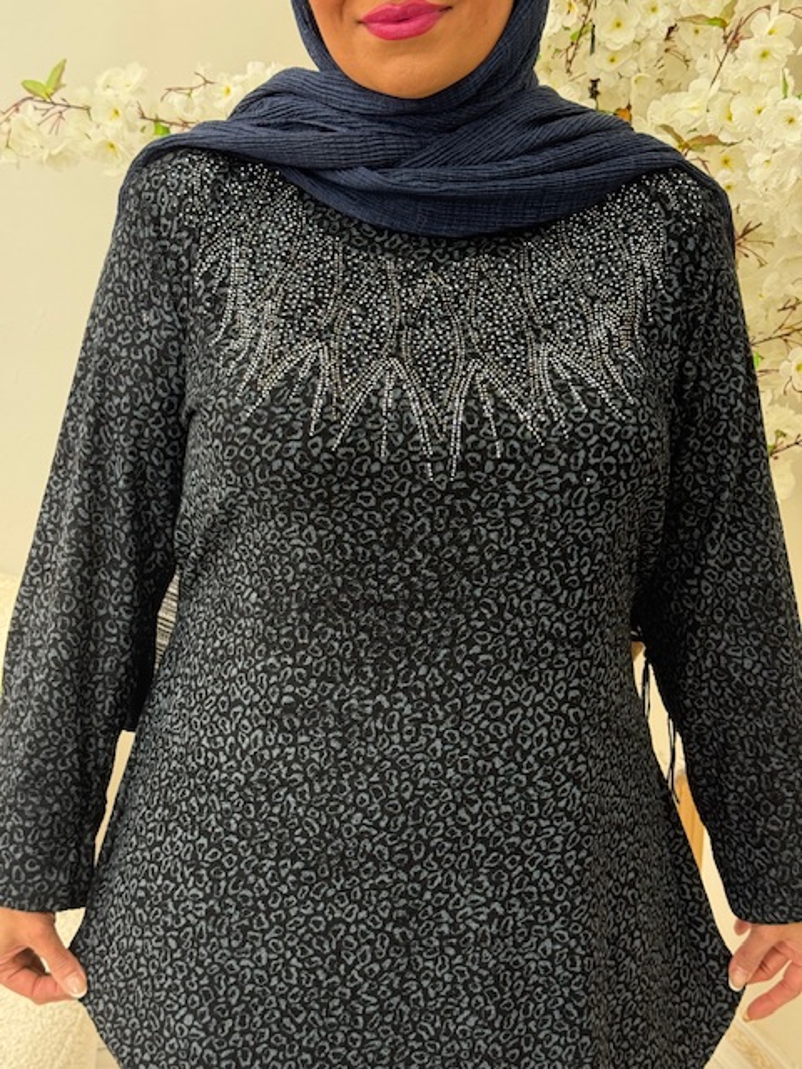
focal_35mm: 48
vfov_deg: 39.7
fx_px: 1483
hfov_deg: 30.3
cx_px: 401
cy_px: 534
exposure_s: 1/181
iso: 160
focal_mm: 6.76
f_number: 1.78
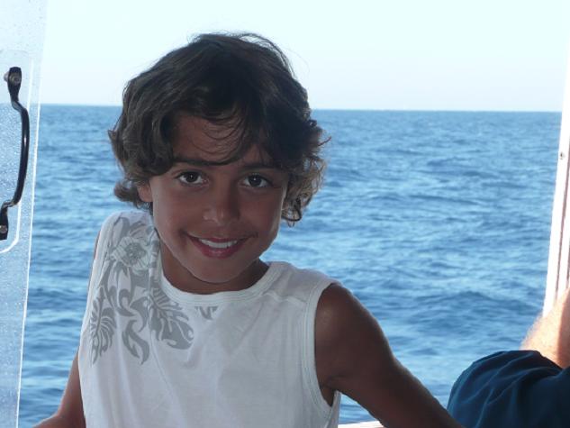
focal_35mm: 103
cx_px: 285
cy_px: 214
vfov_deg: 14.4
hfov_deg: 19.1
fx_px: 1696
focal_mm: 16.9
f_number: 4.7
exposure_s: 1/200
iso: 100
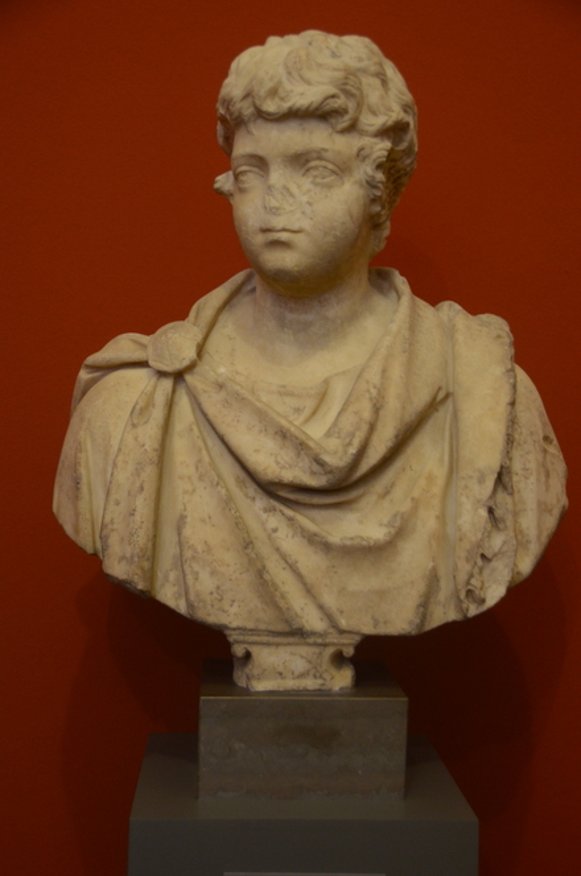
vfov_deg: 36.9
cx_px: 290
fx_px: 1313
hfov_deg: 25.0
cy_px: 438
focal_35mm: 54
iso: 1250
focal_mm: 36
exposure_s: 1/8
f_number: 4.2
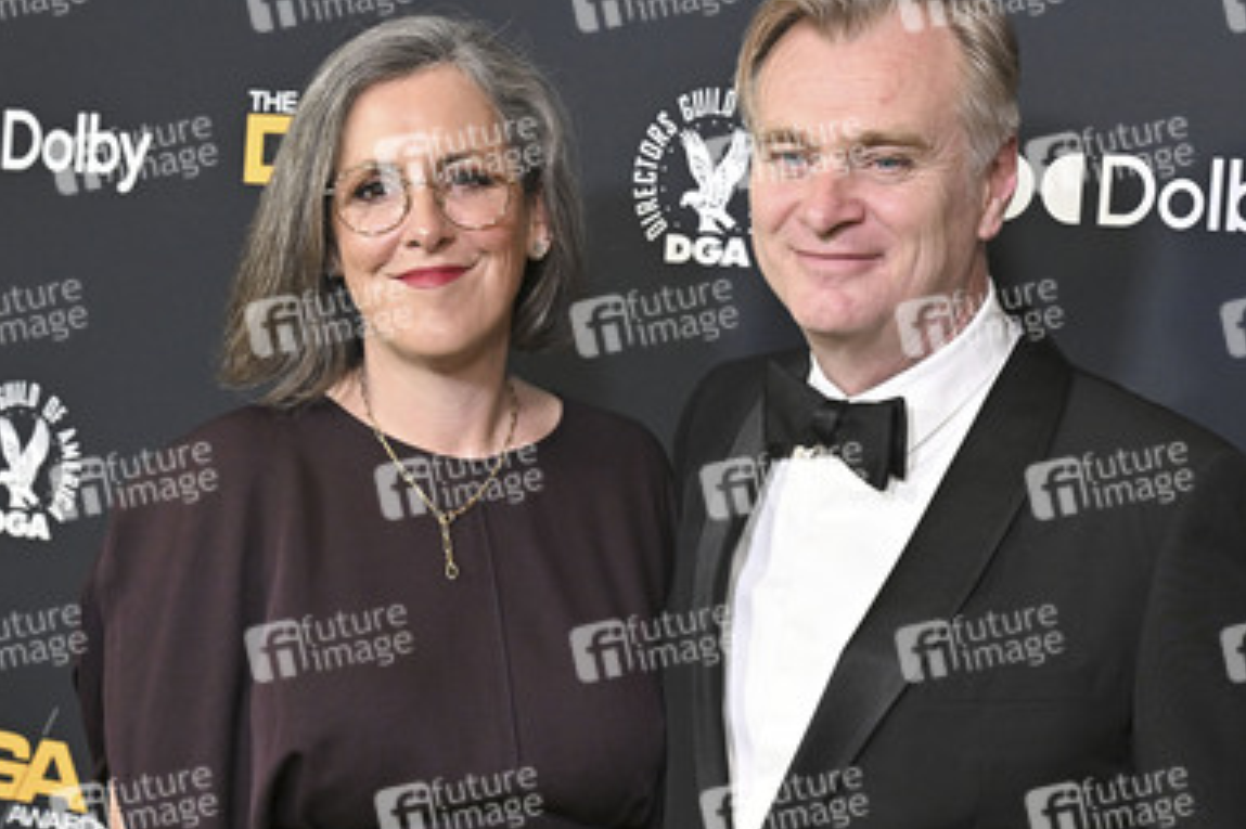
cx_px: 698
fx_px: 2076
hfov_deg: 33.4
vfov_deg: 22.6
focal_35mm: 60
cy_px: 400
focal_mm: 51
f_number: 5.6
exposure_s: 1/320
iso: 2500
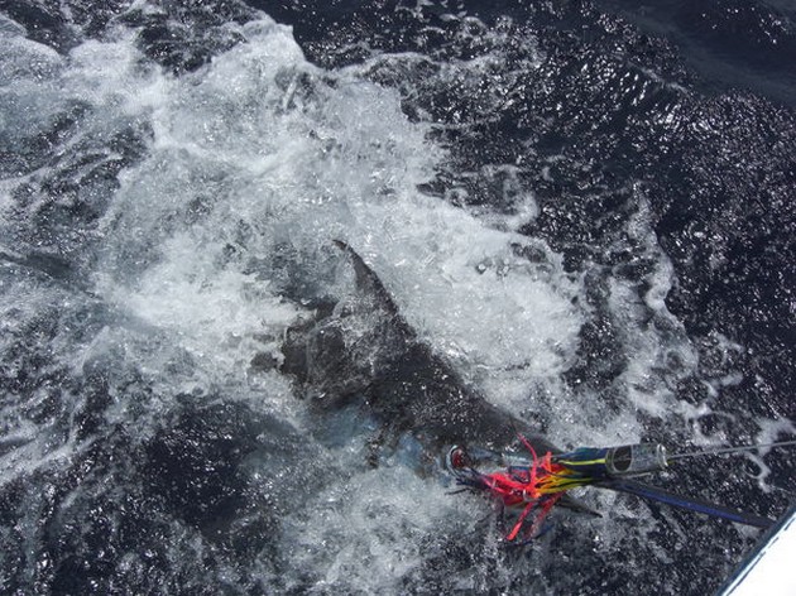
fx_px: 873
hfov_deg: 49.0
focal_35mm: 38
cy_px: 298
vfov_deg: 37.7
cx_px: 398
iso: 80
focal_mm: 7.9
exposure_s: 1/400
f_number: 8
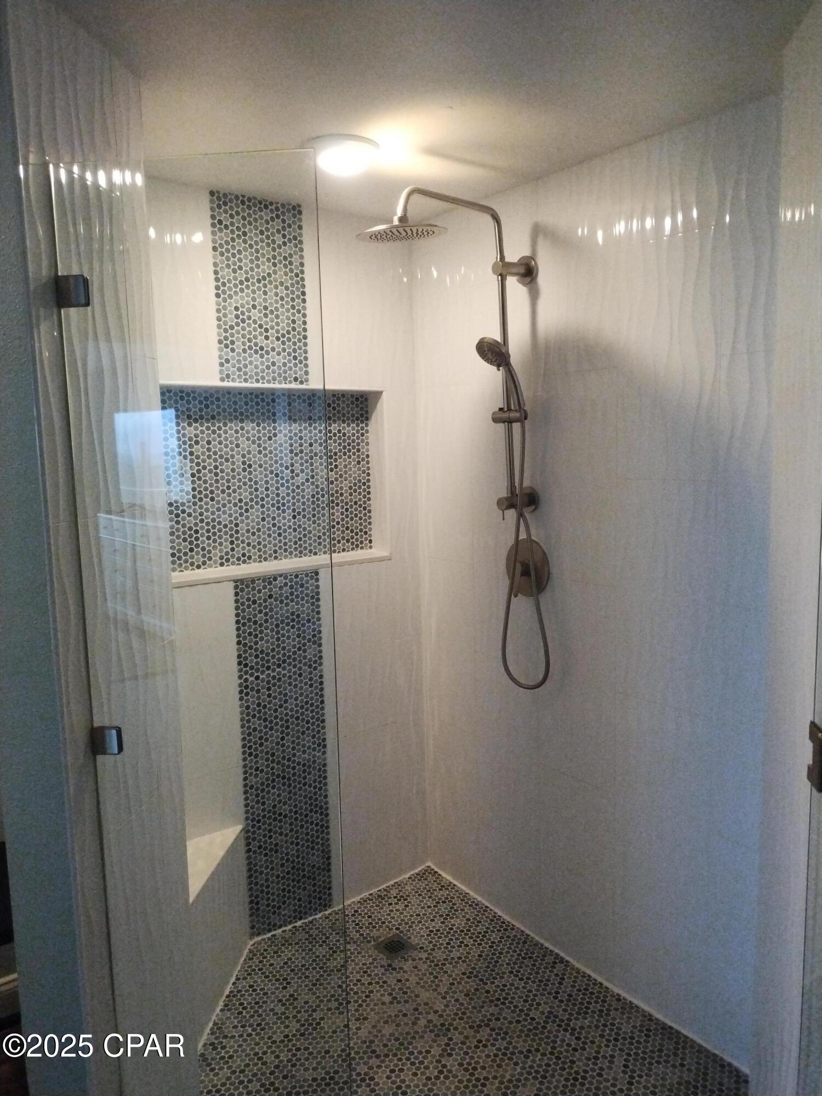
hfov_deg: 54.9
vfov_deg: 69.4
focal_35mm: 25
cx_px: 411
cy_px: 548
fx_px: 792
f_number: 1.7
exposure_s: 1/332
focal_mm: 4.71
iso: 800
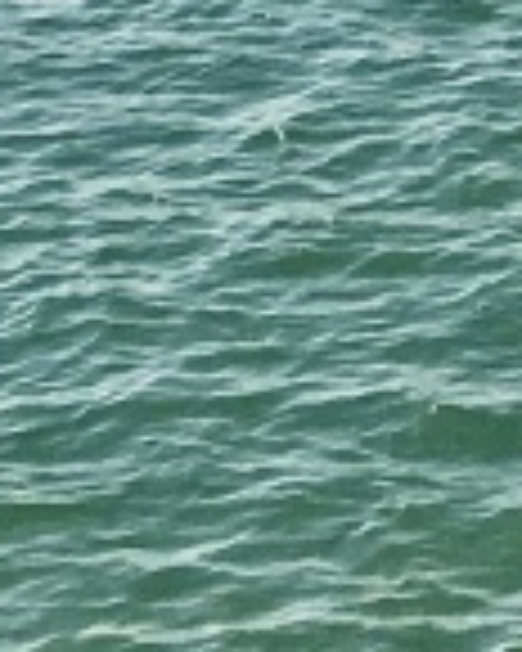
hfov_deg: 6.1
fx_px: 4519
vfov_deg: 7.7
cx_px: 1530
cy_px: -859
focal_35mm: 234
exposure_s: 1/2747
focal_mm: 4.15
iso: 25
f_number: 2.2
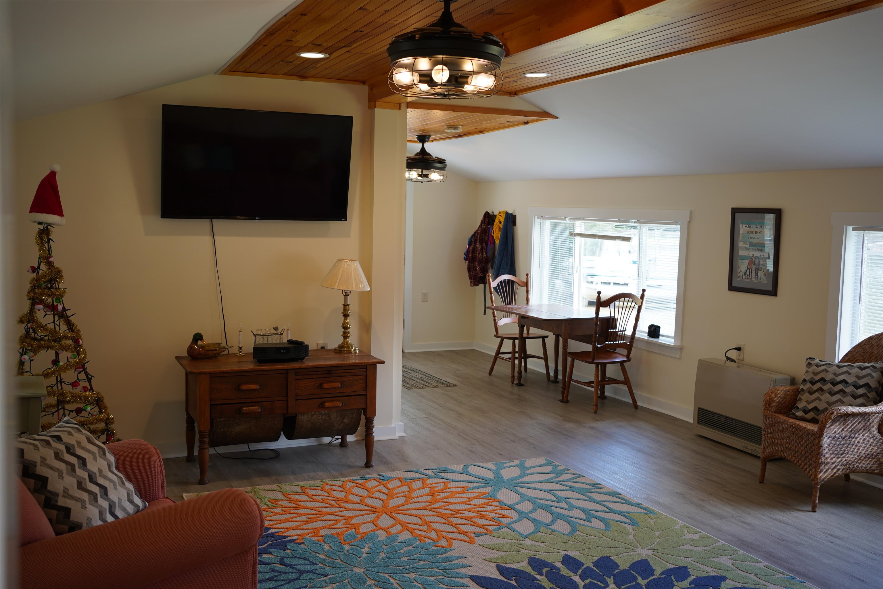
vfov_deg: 37.9
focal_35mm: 35
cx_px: 442
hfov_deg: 54.4
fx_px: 858
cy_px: 294
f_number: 4
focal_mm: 35
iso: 200
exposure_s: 1/60
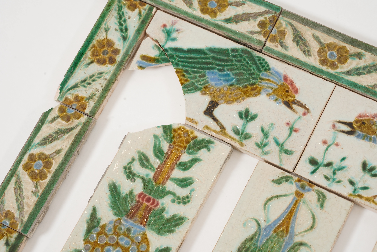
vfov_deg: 13.0
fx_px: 1100
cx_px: 188
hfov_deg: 19.5
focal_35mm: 105
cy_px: 126
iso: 1250
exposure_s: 1/125
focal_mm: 105
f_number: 13
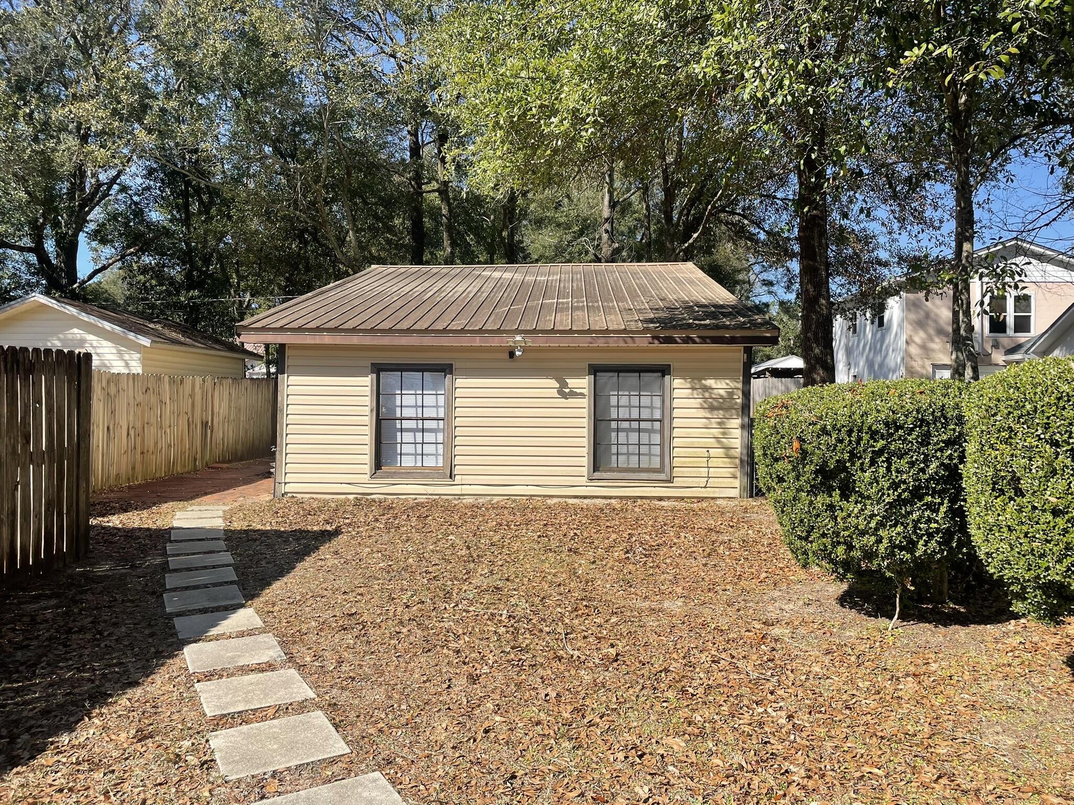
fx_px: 807
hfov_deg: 67.3
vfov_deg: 53.1
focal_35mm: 26
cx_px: 537
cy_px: 402
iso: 32
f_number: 1.6
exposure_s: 1/2353
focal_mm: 4.2
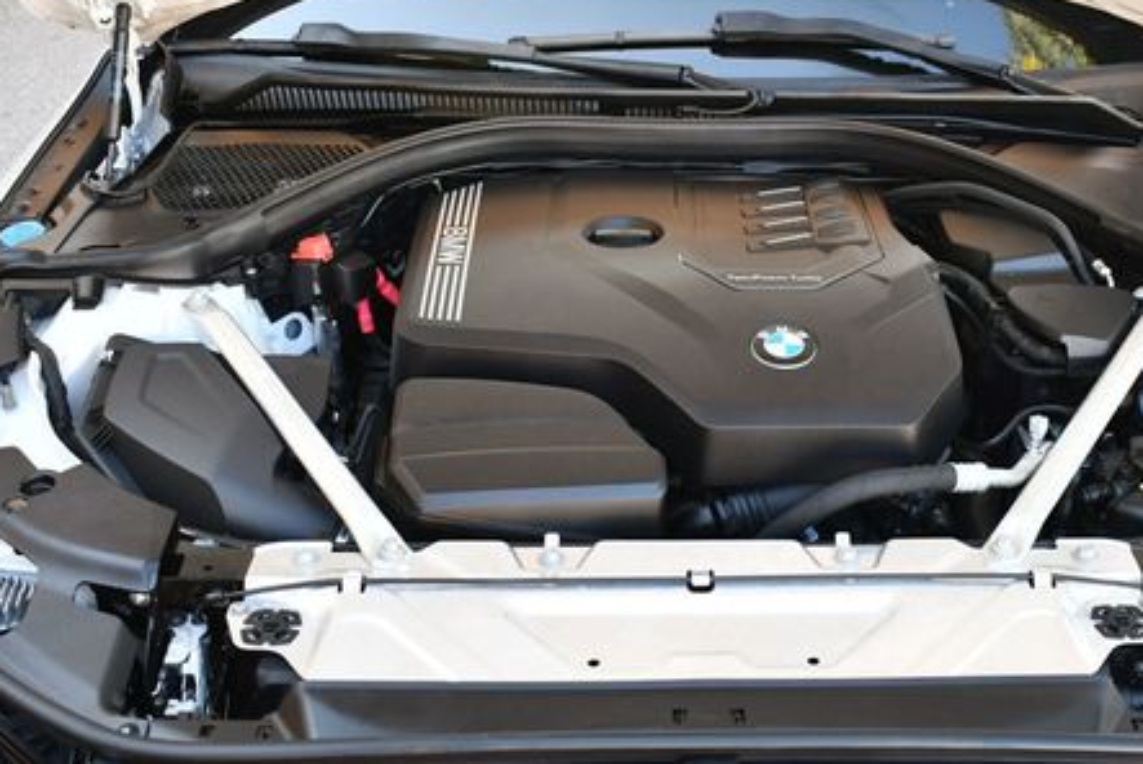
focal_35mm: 52
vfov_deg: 26.0
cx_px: 735
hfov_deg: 37.9
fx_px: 1652
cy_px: 348
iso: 500
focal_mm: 18
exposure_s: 1/250
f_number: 3.5
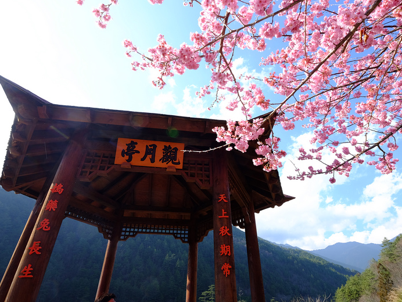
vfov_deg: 66.0
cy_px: 150
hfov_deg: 81.7
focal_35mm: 20
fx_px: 232
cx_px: 213
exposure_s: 1/45
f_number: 8
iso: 200
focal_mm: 12
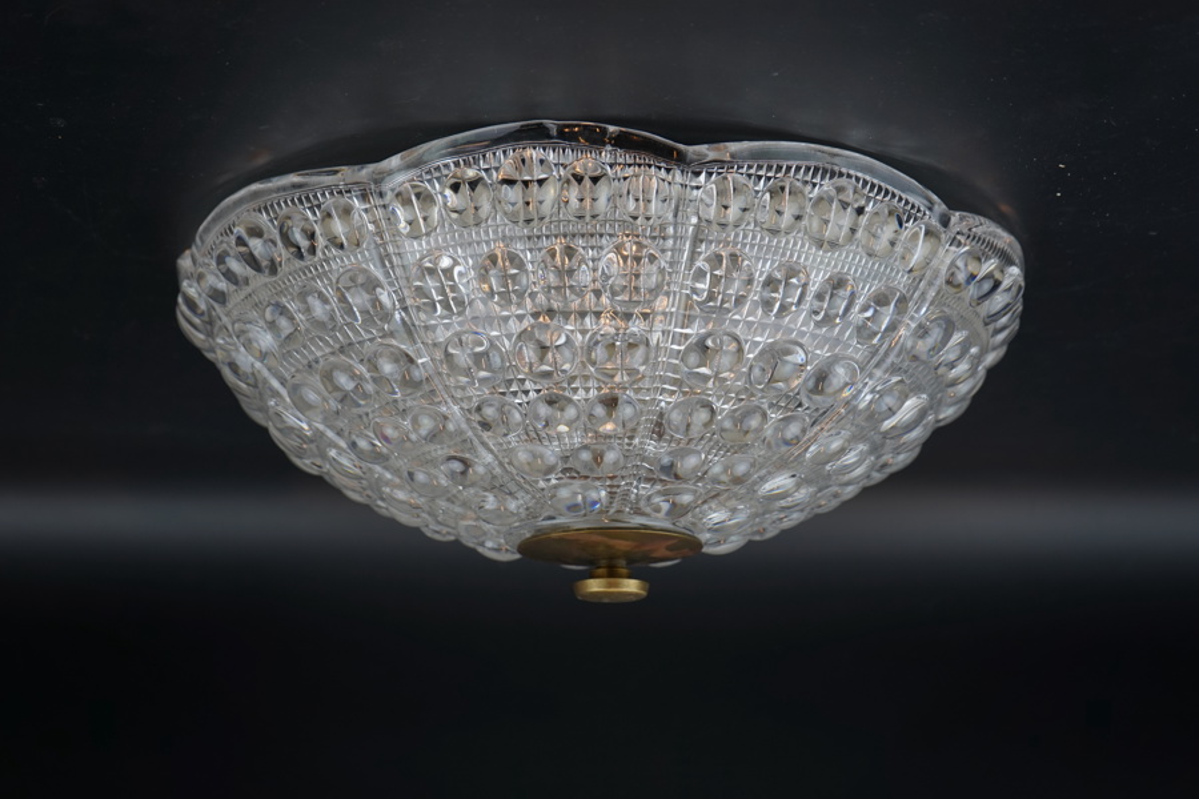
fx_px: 2131
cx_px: 600
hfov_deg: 31.4
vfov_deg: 21.2
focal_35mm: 64
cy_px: 400
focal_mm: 64
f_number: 6.3
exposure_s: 1/100
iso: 100
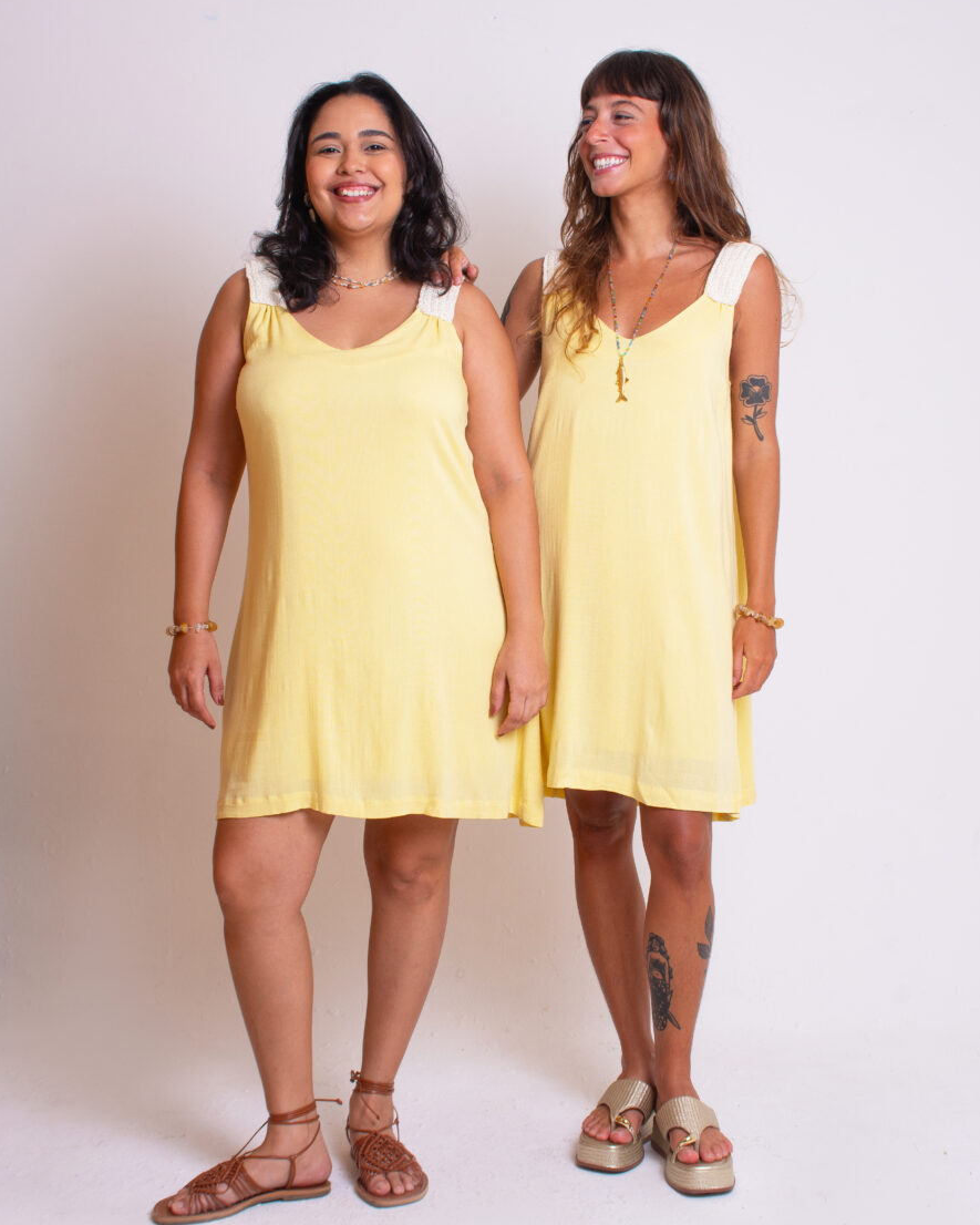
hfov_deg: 27.6
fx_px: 1994
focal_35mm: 55
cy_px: 590
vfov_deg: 34.1
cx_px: 494
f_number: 9
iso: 100
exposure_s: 1/160
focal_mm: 32
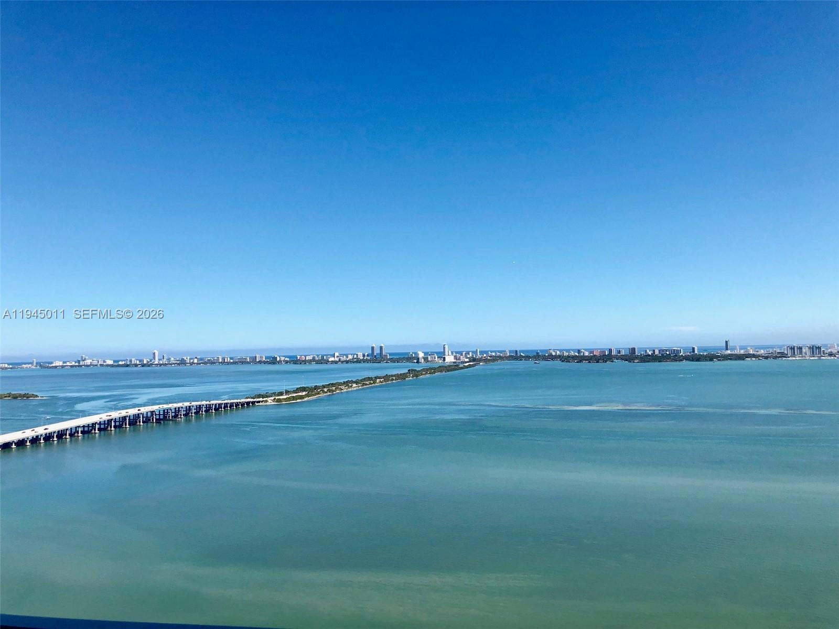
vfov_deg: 49.7
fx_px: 679
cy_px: 314
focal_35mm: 28
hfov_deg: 63.4
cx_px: 420
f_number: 1.8
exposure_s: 1/2667
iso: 20
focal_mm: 4
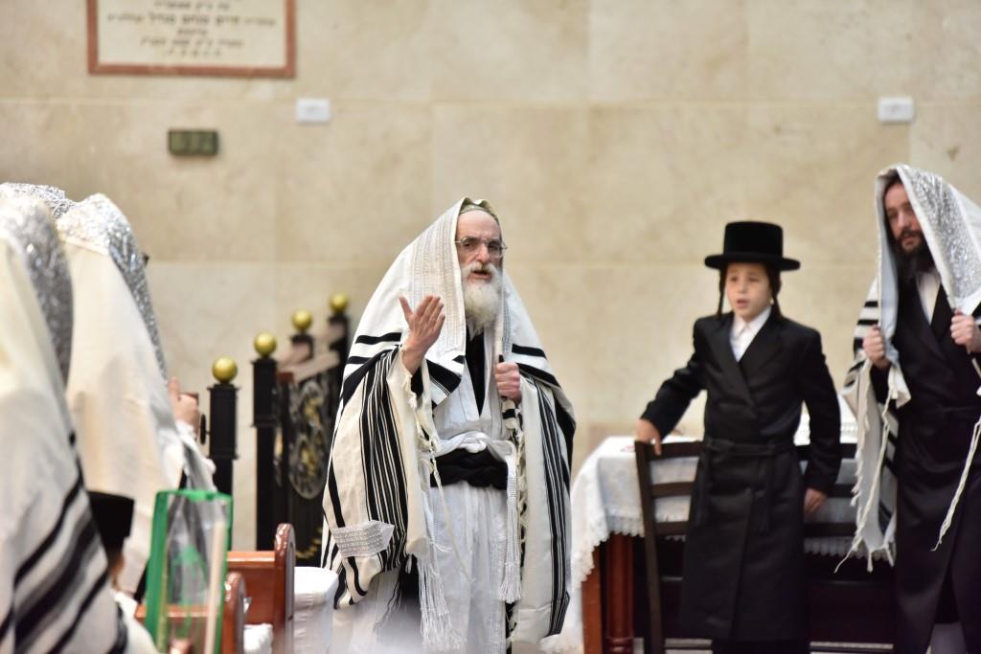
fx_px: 5450
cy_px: 327
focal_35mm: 200
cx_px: 490
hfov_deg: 10.3
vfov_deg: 6.9
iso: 1600
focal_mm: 200
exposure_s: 1/400
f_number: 2.8
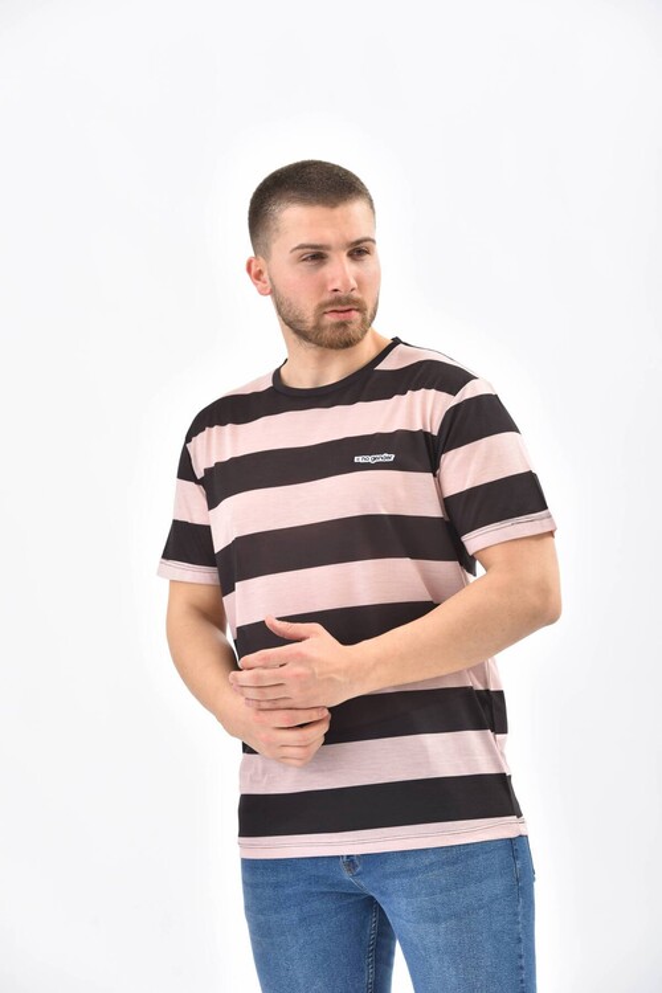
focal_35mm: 112
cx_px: 331
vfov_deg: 18.3
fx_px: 3089
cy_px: 496
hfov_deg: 12.2
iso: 100
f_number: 7.1
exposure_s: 1/160
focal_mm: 112
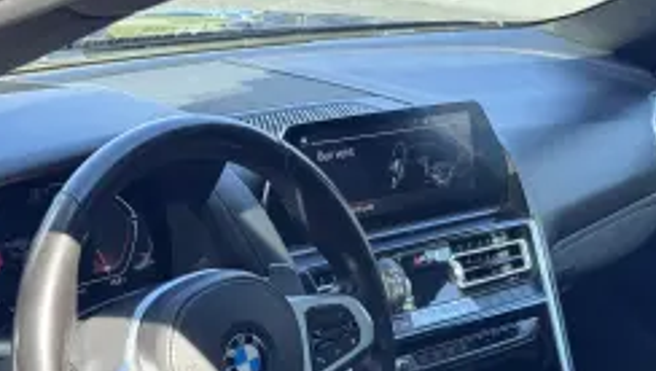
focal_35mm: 77
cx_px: 360
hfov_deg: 27.5
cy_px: 336
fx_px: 1341
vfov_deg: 15.6
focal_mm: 6.76
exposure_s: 1/165
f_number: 1.78
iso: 50
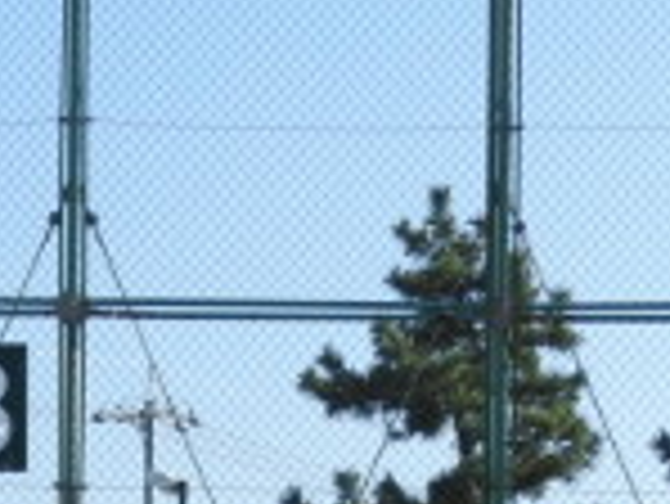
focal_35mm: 161
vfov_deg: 8.7
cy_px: 1008
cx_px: 76
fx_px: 3119
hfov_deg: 12.2
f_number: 3.8
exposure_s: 1/800
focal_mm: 7.2
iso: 100
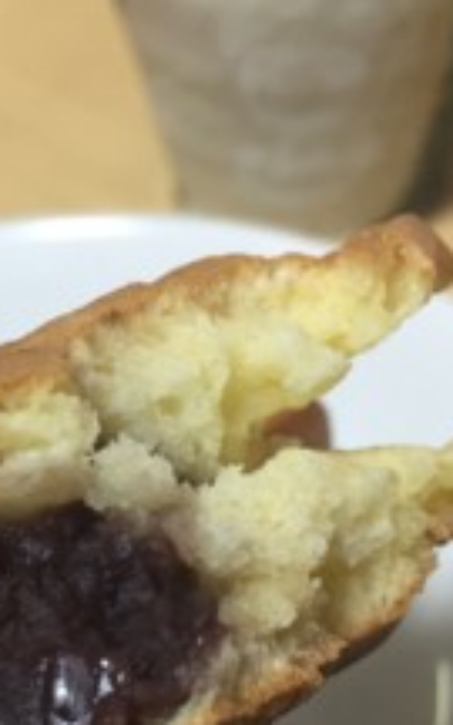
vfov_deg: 31.2
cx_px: 34
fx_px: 1264
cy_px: 581
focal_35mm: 64
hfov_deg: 19.9
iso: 125
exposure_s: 1/30
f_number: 2.2
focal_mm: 4.15
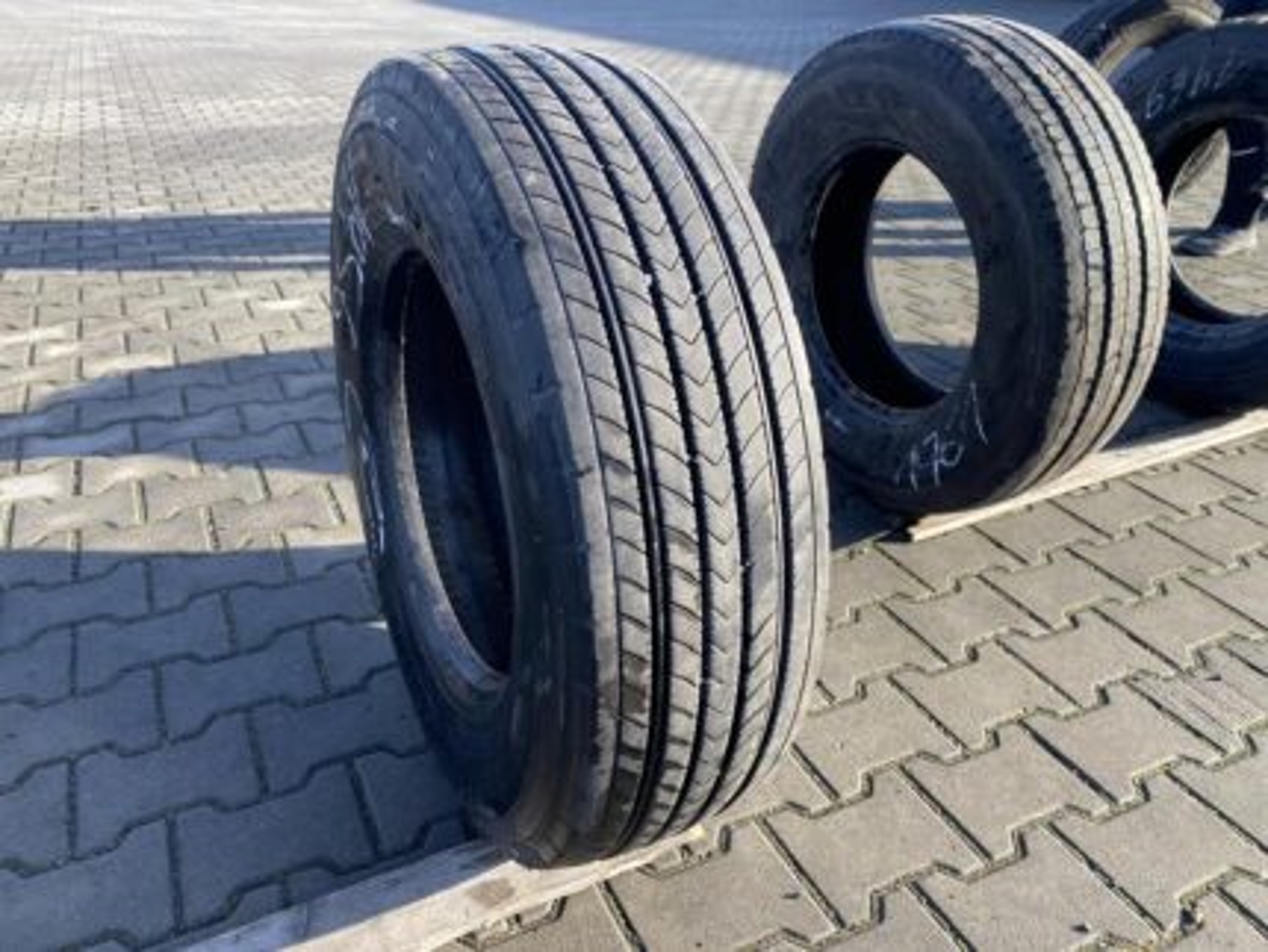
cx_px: 634
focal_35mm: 26
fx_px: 953
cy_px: 476
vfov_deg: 53.1
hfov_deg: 67.3
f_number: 1.8
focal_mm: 4.25
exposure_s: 1/421
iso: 32
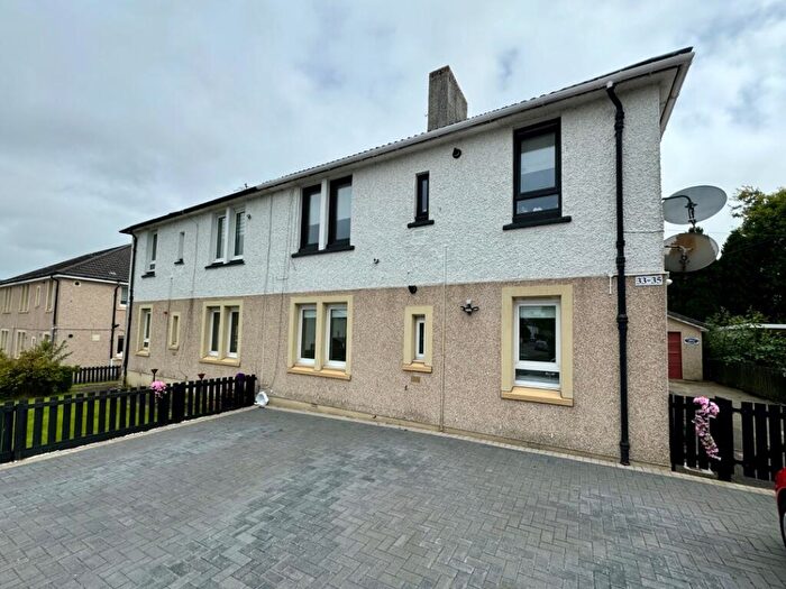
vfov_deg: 85.7
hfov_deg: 102.1
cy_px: 294
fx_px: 318
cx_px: 393
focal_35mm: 14
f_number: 2.2
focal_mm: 2.22
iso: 50
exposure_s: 1/1506
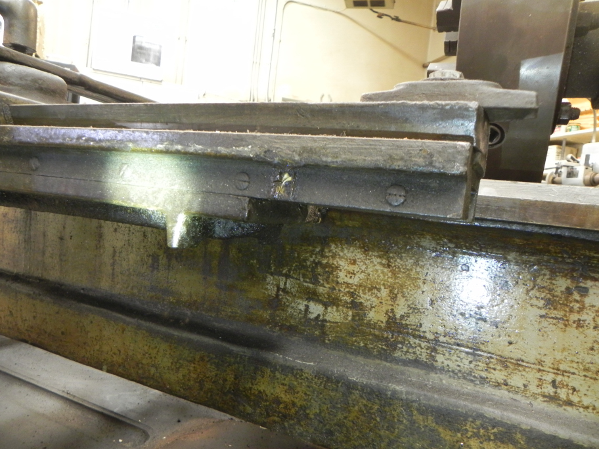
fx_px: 450
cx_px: 300
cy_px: 224
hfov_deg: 67.3
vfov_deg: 53.1
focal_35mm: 26
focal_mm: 4.6
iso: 400
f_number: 2.8
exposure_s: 1/27.1
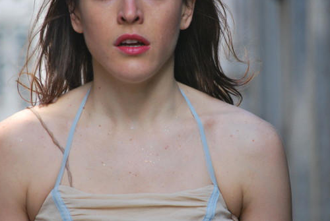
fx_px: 3314
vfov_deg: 3.8
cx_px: 179
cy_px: 114
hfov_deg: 5.7
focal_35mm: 361
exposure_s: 1/125
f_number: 5.6
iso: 400
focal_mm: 200
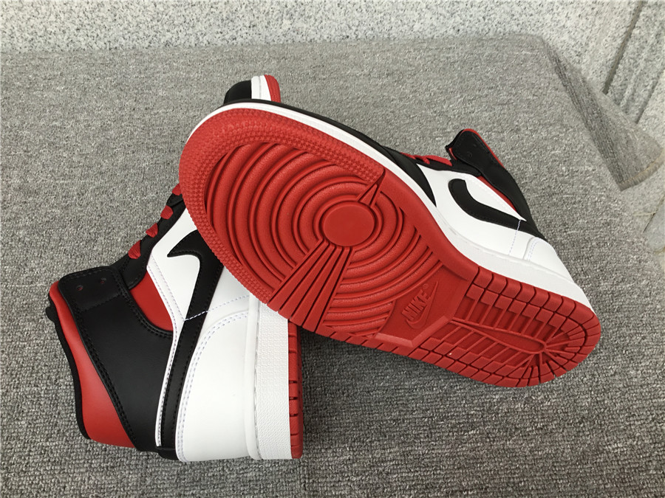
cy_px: 249
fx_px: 596
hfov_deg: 58.4
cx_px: 332
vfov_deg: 45.4
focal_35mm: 31
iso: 25
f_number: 2.4
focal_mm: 3.3
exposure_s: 1/50
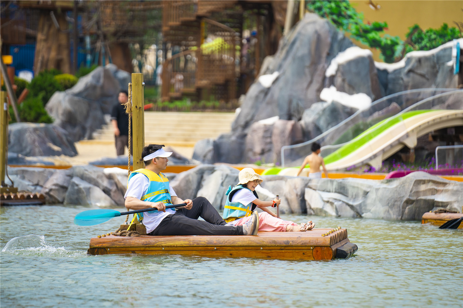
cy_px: 154
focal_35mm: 180
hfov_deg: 11.4
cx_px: 232
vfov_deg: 7.6
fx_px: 2314
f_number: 2.8
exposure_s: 1/2000
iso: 125
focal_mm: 180
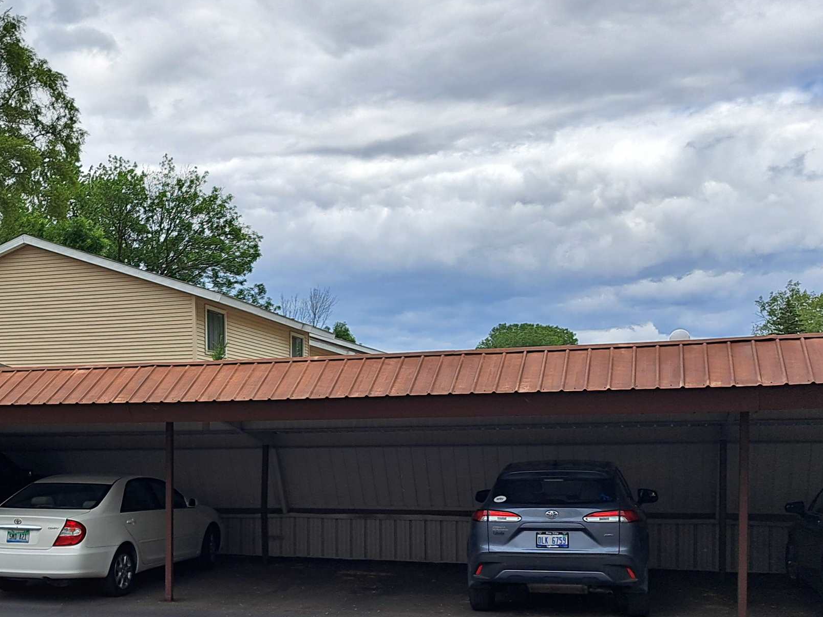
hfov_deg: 39.9
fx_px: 1094
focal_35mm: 46
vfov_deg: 30.8
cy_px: 479
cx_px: 188
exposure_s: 1/598
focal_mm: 5.23
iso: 50
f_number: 1.8
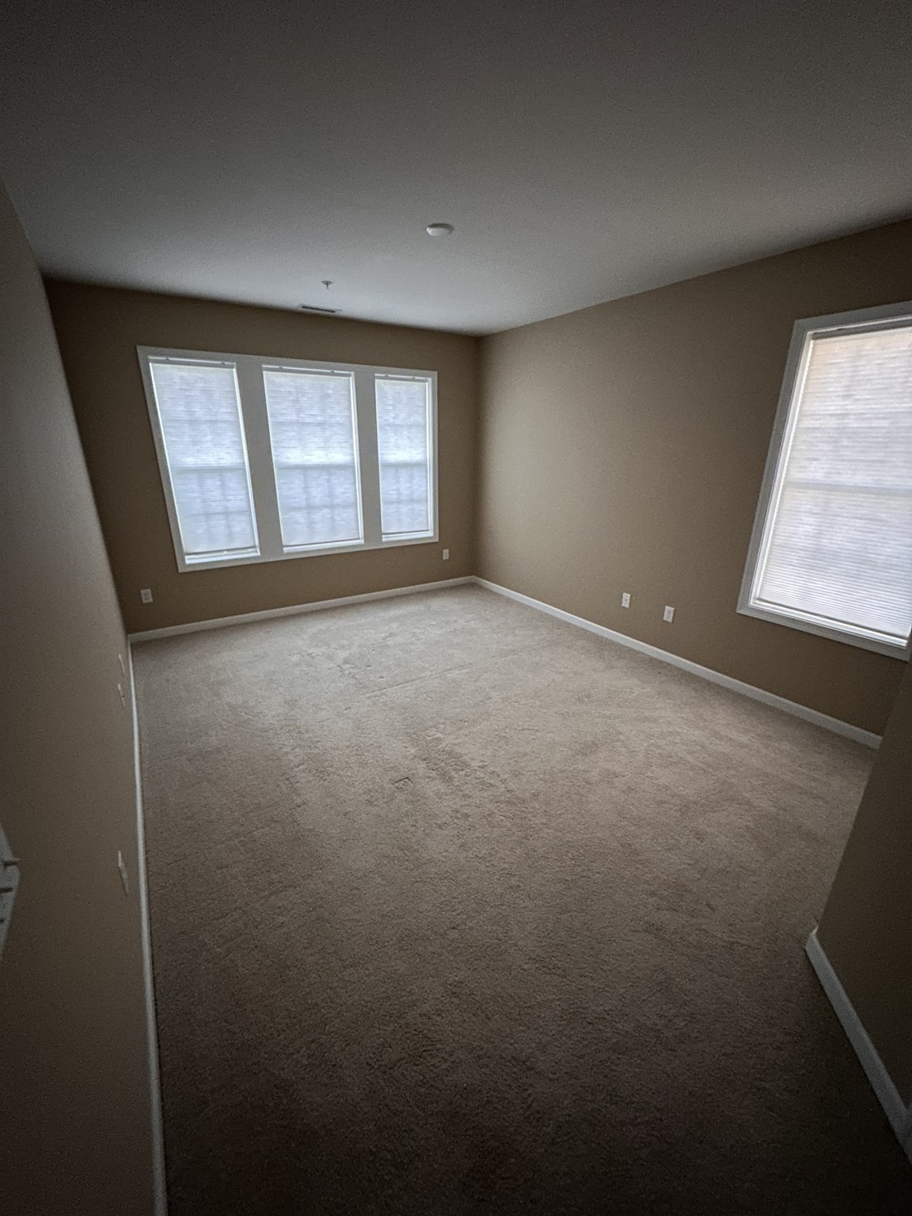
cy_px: 608
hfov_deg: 85.7
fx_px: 492
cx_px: 456
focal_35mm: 14
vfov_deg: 102.1
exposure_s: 1/8
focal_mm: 2.22
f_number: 2.2
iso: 1000
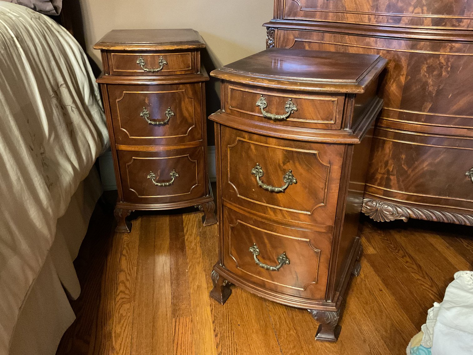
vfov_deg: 48.2
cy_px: 178
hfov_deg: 61.7
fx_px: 396
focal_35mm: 29
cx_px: 236
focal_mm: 3
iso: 500
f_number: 1.8
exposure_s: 1/20
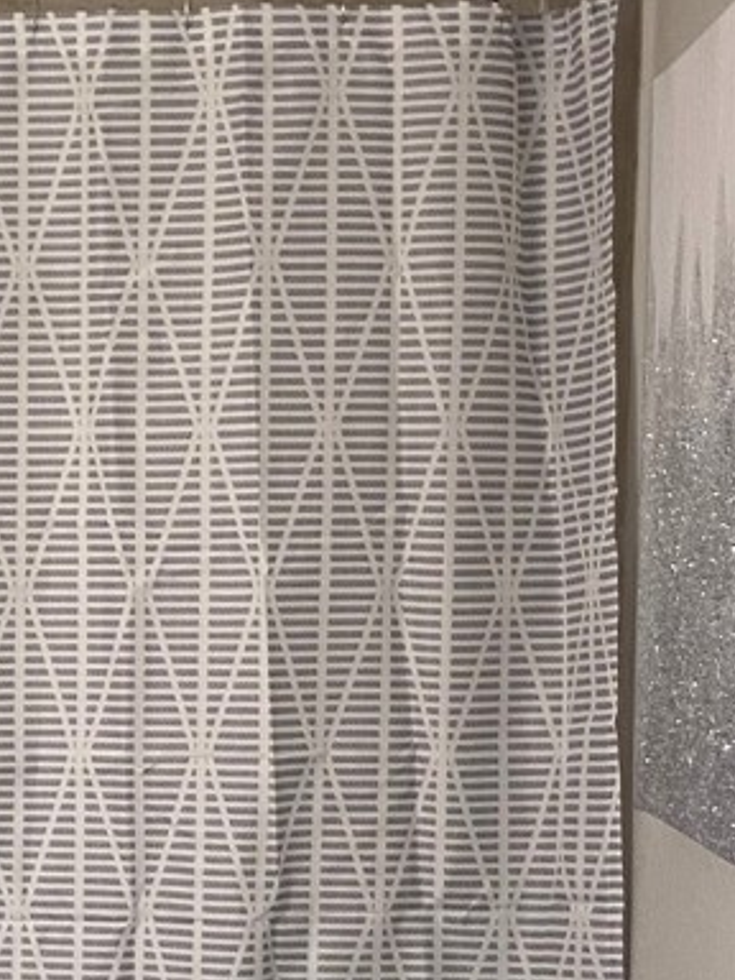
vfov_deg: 18.7
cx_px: 8
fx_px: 2944
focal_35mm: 104
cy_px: 806
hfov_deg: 14.0
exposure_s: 1/60
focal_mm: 4.25
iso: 100
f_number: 1.8
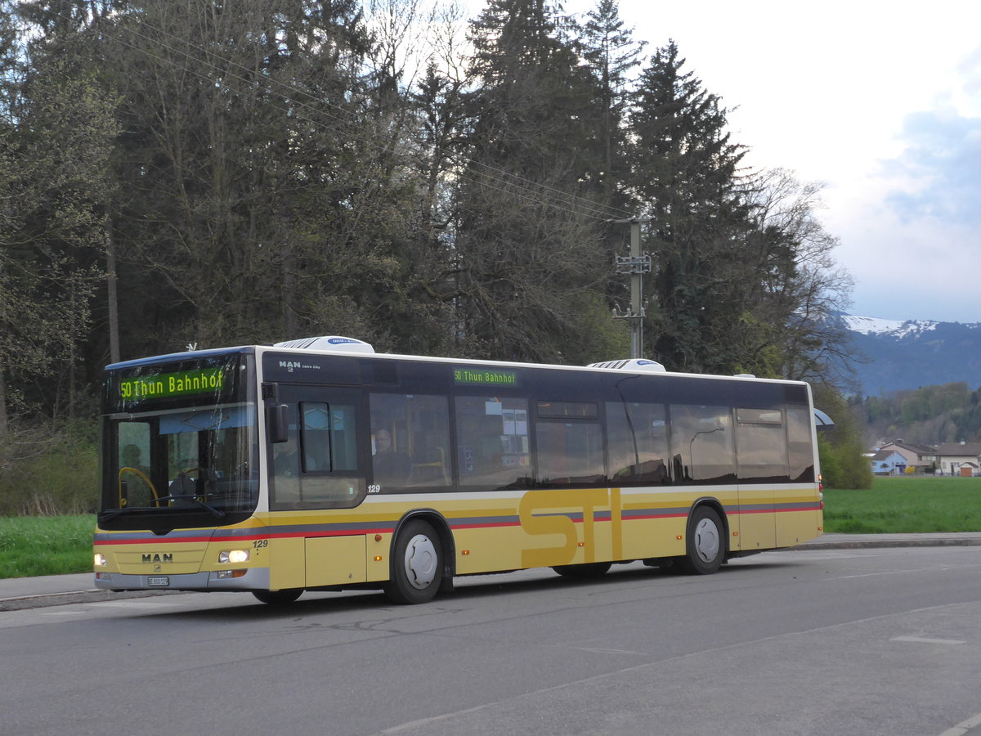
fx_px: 1757
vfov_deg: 23.7
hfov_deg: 31.2
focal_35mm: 62
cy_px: 368
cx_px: 490
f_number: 3.7
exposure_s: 1/200
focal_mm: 12.7
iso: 250
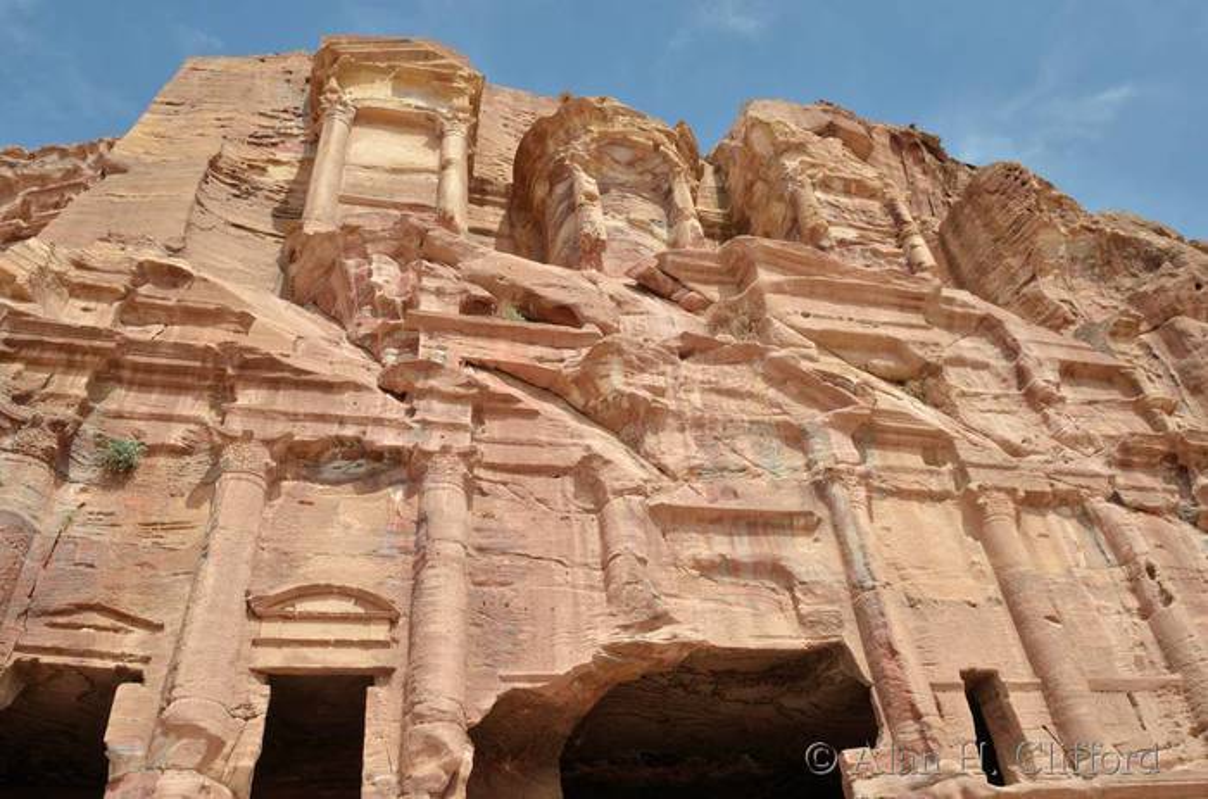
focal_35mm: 27
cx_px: 604
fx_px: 904
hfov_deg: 67.5
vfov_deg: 47.7
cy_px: 400
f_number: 11
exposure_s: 1/200
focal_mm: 18
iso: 100
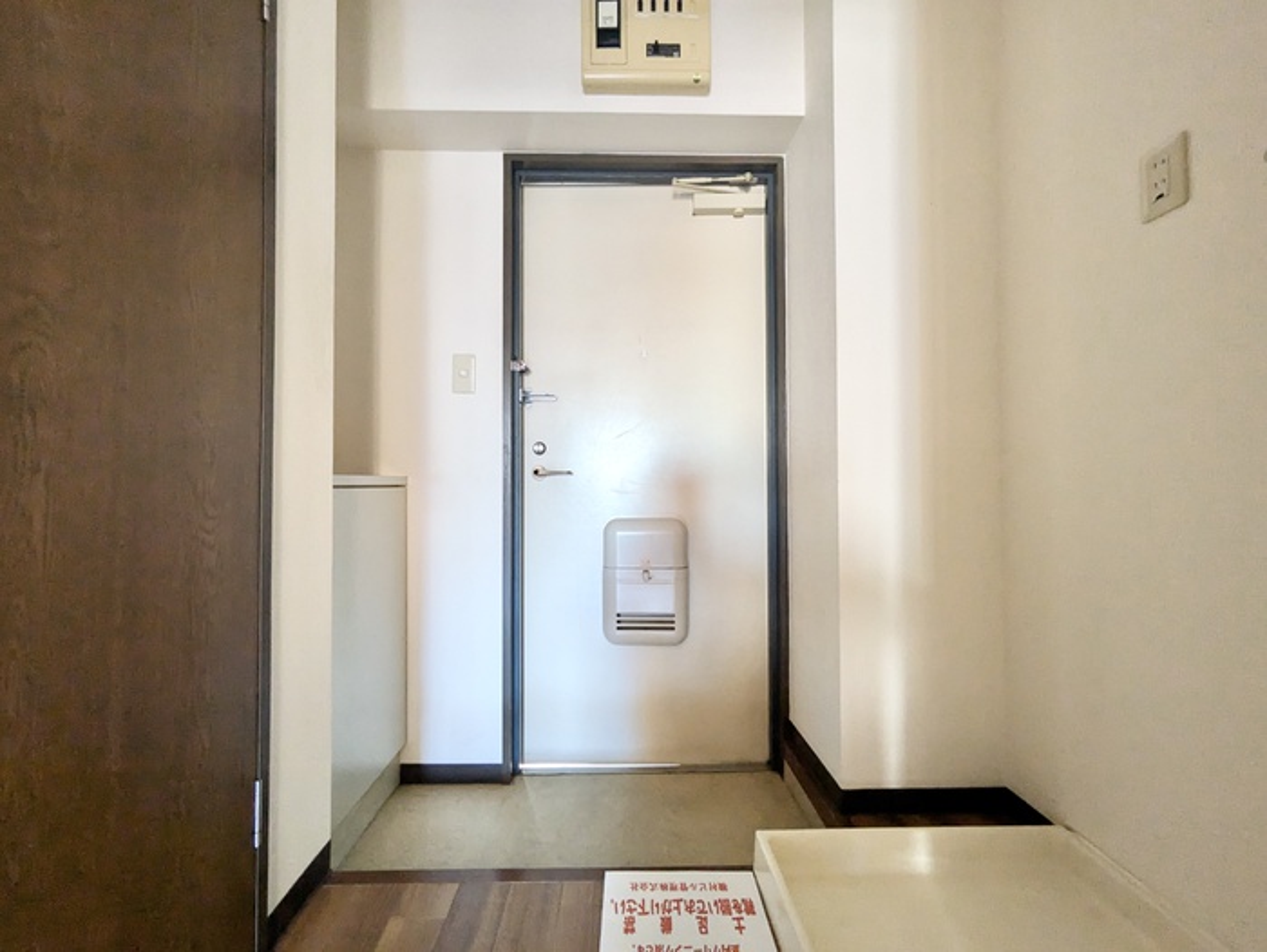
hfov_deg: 102.0
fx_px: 513
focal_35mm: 14
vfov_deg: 85.7
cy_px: 476
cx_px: 634
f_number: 2.2
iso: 502
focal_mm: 1.83
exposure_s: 1/24
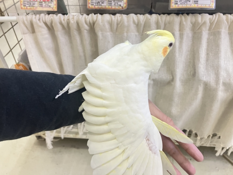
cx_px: 116
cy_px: 88
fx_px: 188
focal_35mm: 28
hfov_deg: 63.4
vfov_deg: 49.7
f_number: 1.8
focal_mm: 3.99
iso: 250
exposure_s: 1/50
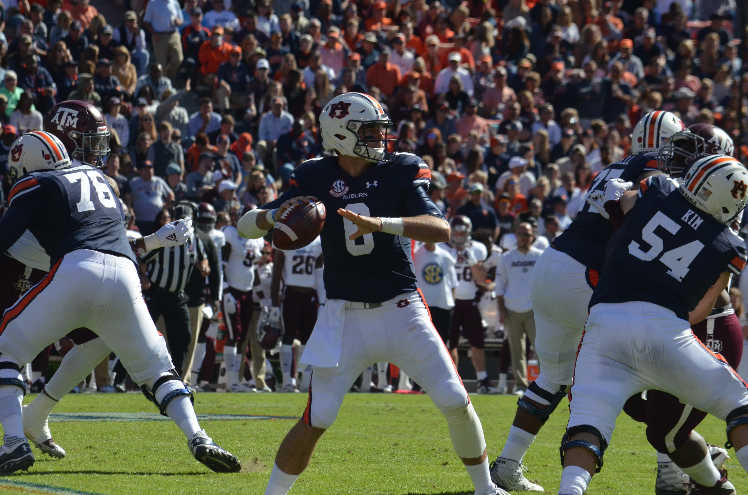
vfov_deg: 4.9
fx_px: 5754
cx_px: 374
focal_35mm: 278
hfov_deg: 7.4
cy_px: 248
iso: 1600
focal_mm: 185
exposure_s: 1/3200
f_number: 8
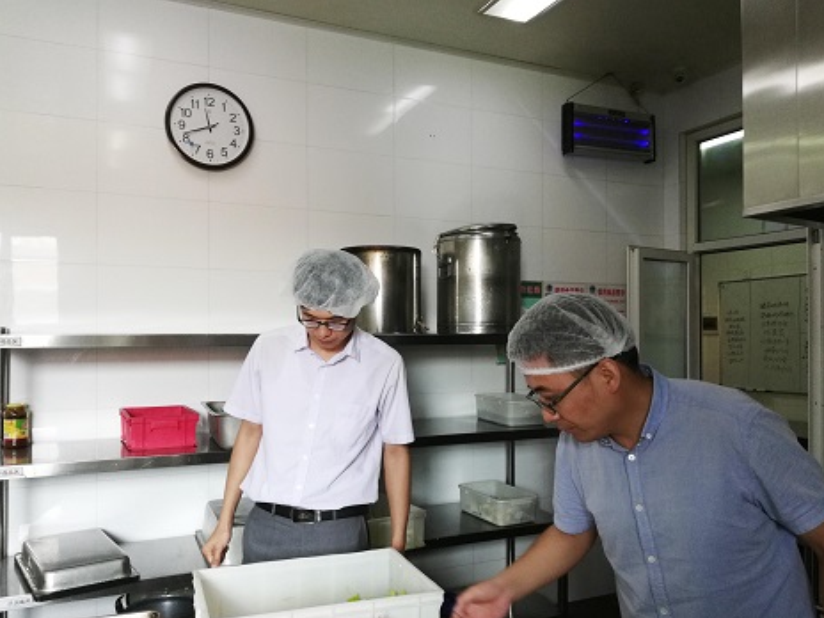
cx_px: 408
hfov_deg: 63.4
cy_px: 331
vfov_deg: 49.7
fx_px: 667
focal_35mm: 28
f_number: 2.2
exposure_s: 1/33.3
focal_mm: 3.83
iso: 320
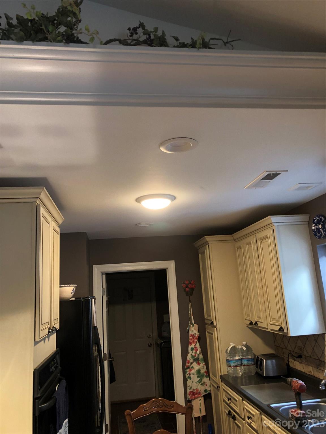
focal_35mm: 28
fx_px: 352
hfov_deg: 49.7
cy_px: 217
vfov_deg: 63.4
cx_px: 163
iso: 500
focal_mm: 3.99
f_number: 1.8
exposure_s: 1/30
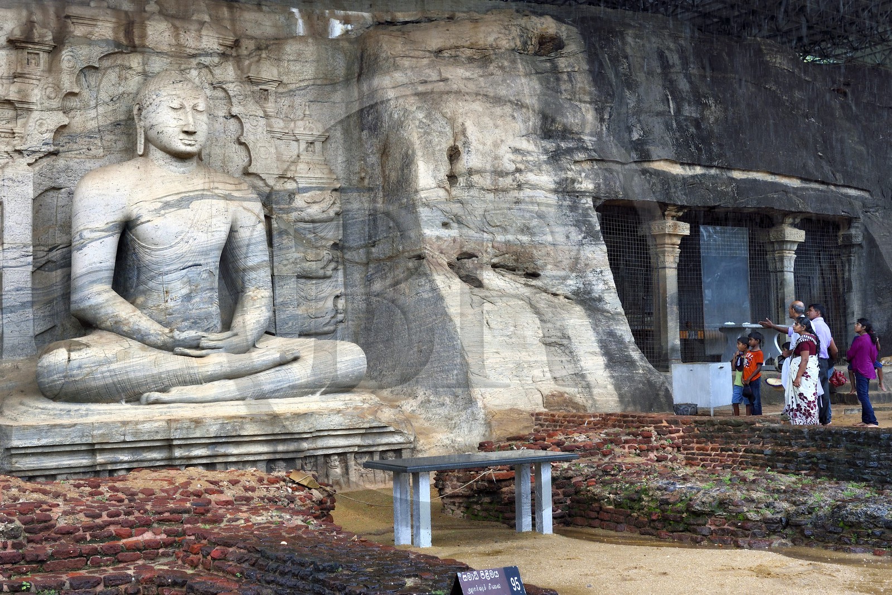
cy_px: 298
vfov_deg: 30.5
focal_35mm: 44
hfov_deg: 44.5
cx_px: 446
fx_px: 1090
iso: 1600
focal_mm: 44
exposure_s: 1/160
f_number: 8
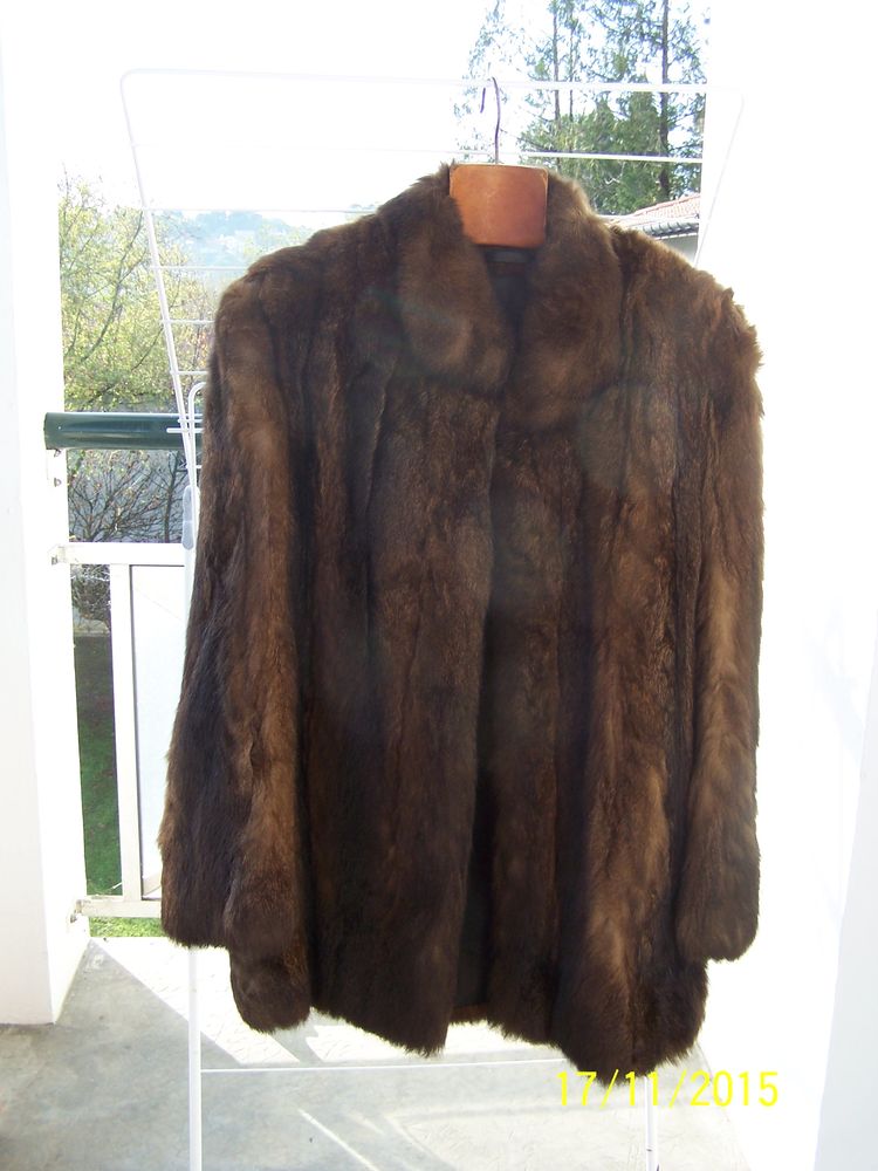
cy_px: 586
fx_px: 1285
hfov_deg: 37.7
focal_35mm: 38
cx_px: 439
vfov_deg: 49.0
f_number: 2.8
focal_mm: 6.3
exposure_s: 1/125
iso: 80
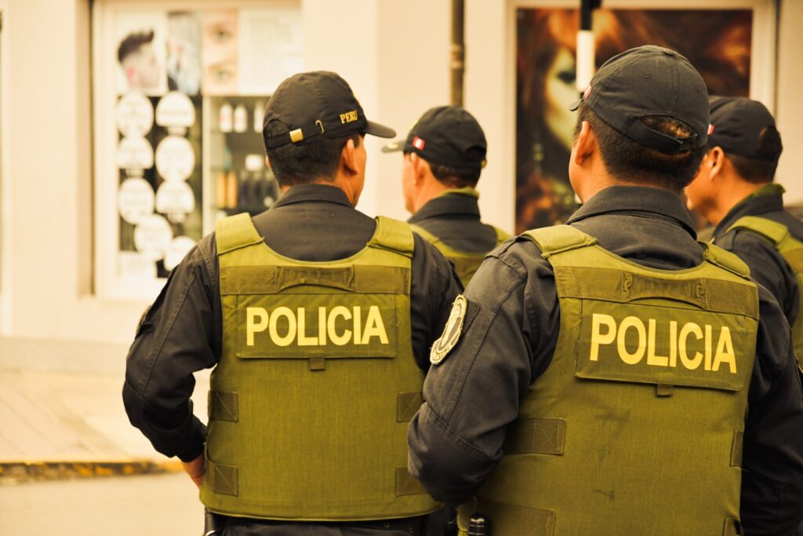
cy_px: 268
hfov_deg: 19.5
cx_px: 402
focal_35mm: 105
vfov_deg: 13.0
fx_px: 2342
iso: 800
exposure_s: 1/800
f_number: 4
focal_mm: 70
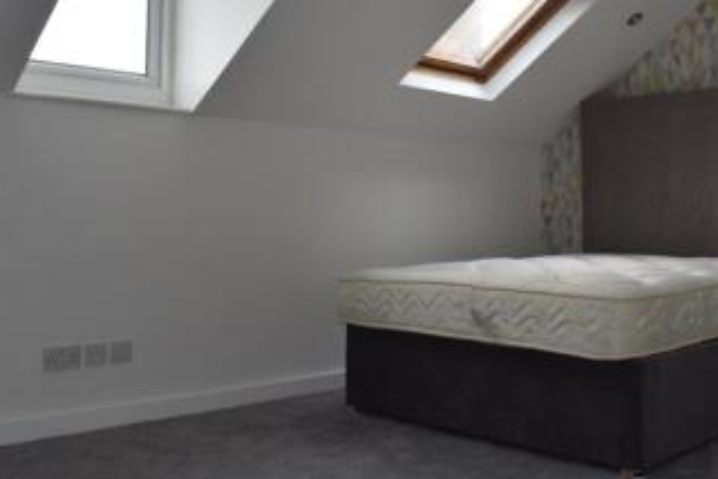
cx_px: 378
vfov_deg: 33.3
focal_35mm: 40
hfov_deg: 48.4
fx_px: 798
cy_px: 205
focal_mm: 18
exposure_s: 1/125
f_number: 5.6
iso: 560
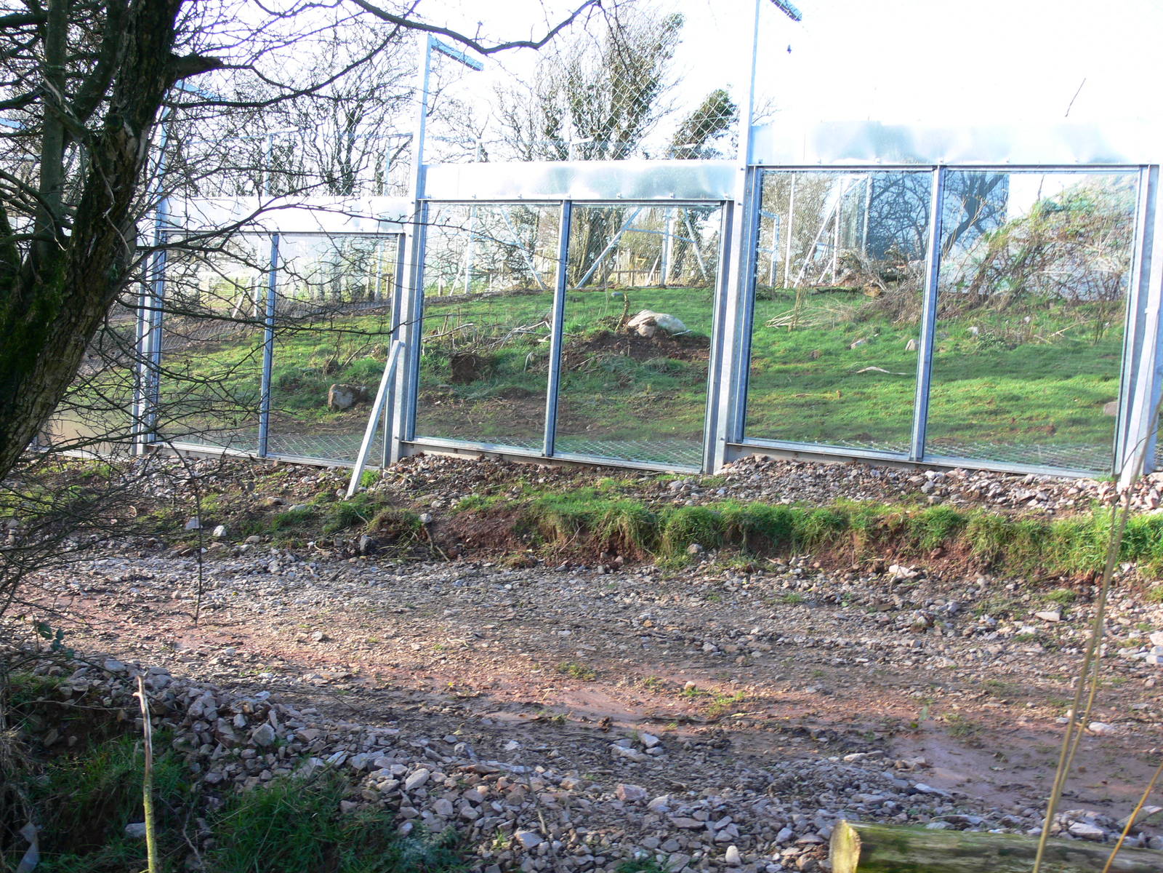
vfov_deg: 40.7
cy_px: 436
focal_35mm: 35
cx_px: 582
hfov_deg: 52.6
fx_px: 1176
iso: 80
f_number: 4
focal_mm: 7.4
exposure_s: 1/60
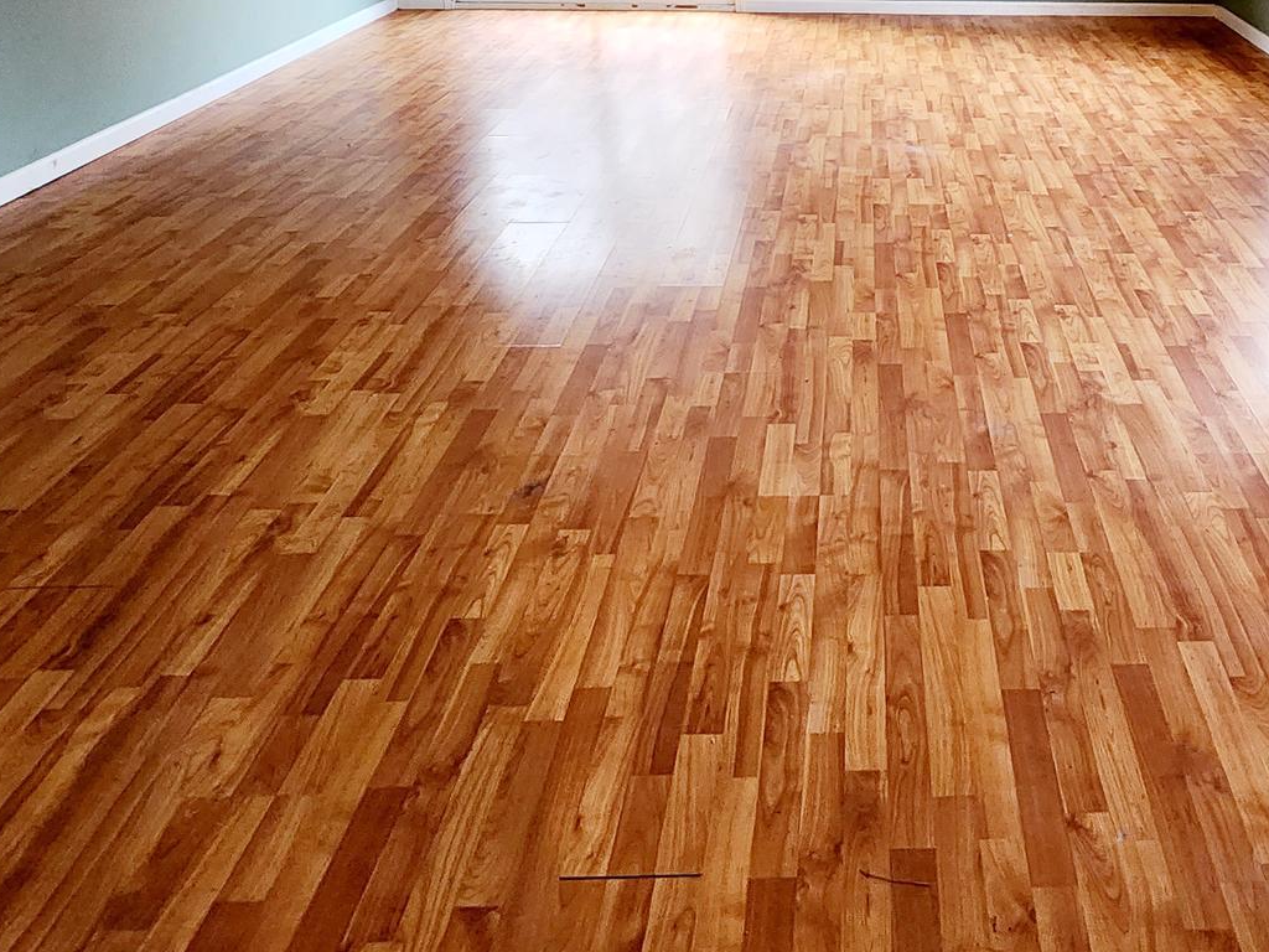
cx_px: 895
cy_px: 159
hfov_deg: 64.6
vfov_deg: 49.2
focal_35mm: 26
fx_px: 953
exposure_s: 1/30
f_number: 2.2
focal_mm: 2.2
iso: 500
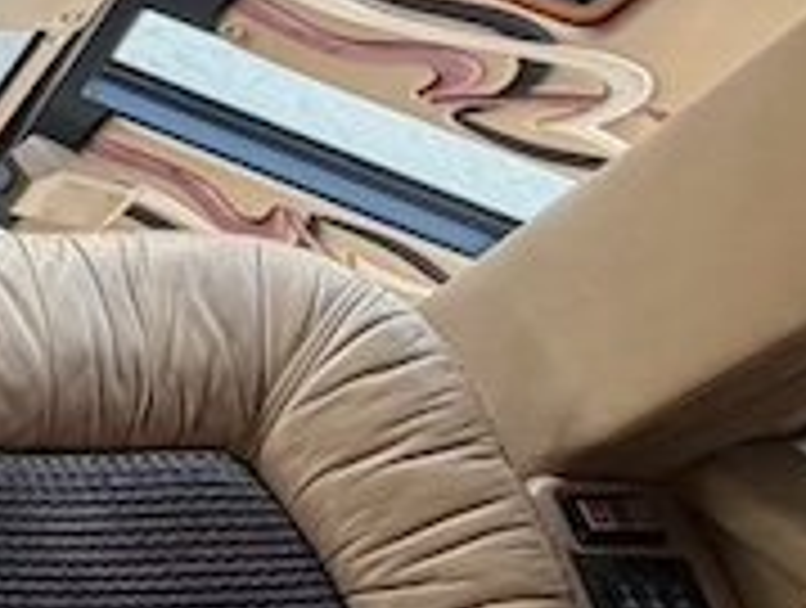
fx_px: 1820
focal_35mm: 78
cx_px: -743
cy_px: -63
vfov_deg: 18.3
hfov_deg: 18.2
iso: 100
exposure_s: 1/121
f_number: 2.2
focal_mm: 2.22
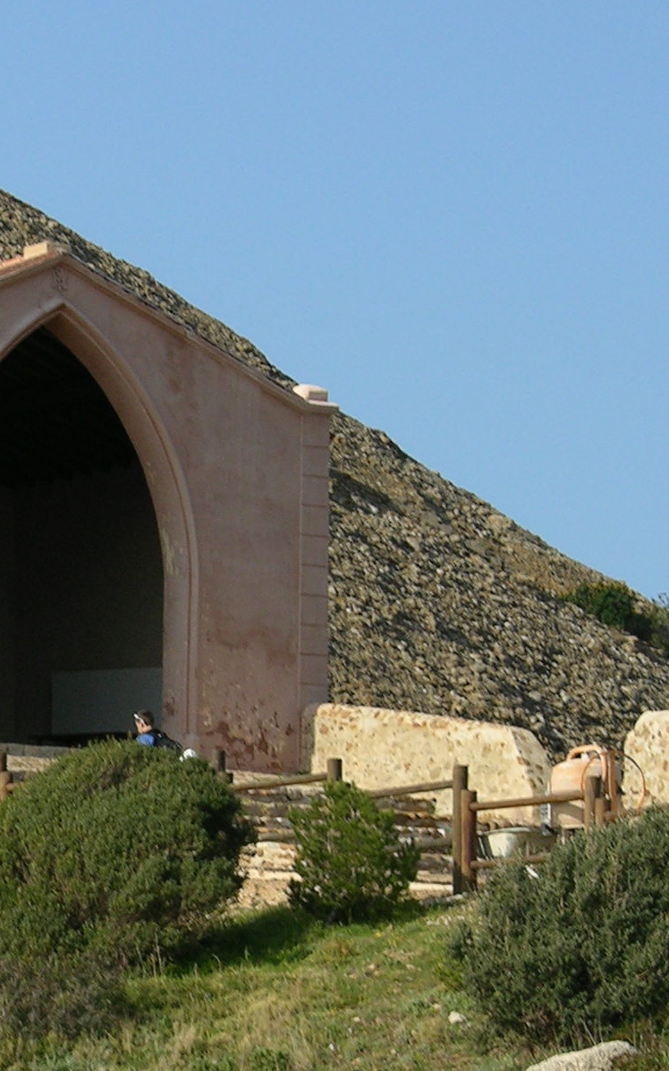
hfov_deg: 4.5
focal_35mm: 289
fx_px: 8432
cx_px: -240
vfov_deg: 7.3
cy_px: 877
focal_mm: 25.4
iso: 50
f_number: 5.1
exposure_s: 1/357
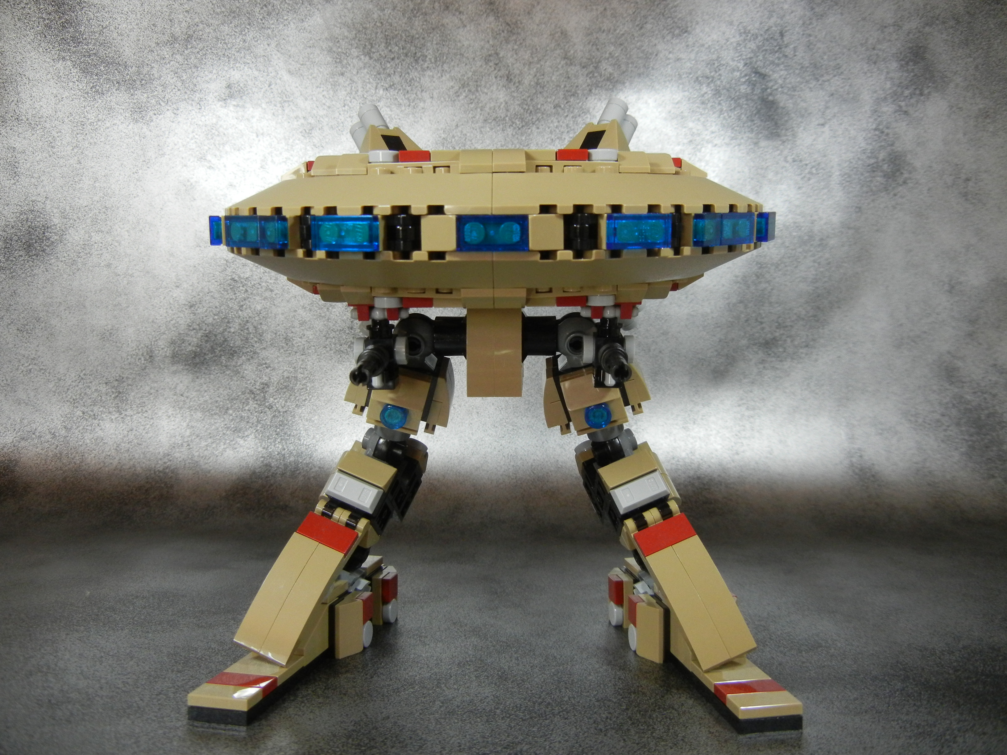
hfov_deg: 60.0
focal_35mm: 30
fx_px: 873
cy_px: 378
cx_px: 504
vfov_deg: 46.8
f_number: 3.5
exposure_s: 1/74.4
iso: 400
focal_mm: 5.4
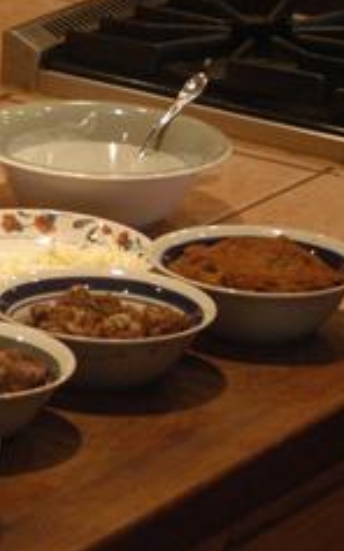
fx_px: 4338
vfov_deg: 7.3
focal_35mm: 289
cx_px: 35
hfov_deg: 4.5
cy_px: 173
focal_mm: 70
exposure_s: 1/80
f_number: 4.5
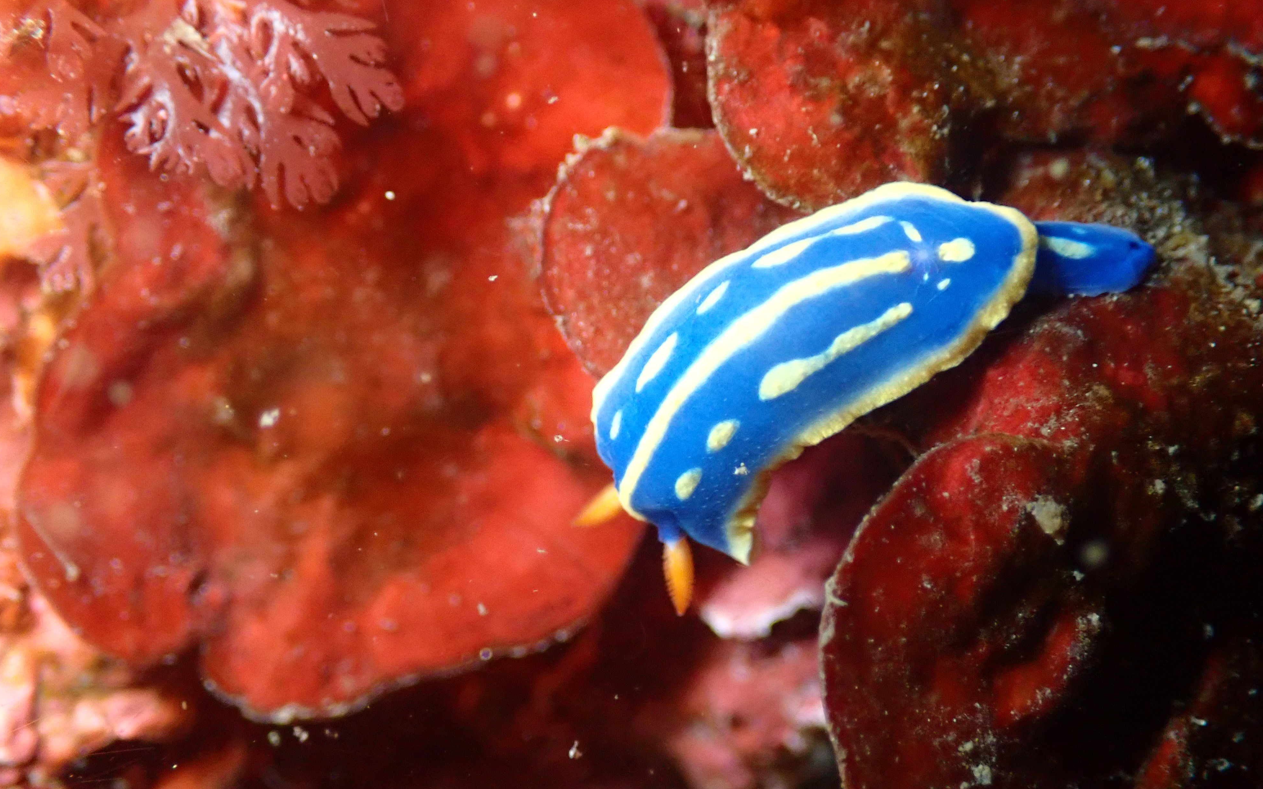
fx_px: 1859
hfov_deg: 37.5
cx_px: 630
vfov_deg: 24.0
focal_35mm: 54
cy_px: 450
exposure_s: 1/50
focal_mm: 9.01
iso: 800
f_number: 9
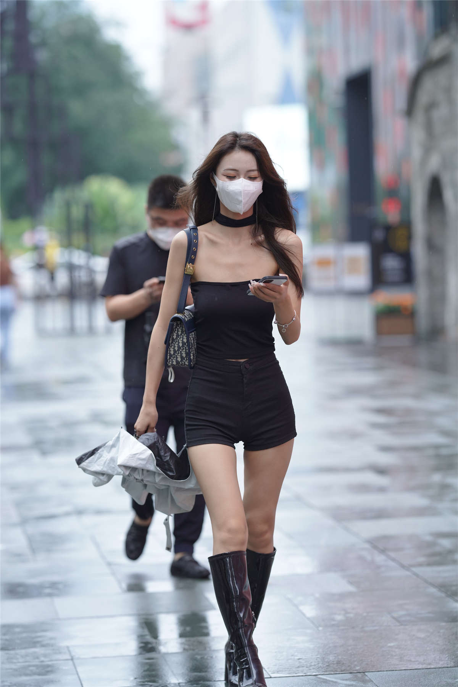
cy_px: 344
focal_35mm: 135
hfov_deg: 10.2
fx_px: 2576
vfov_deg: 15.2
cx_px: 229
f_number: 2.8
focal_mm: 135
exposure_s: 1/640
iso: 500
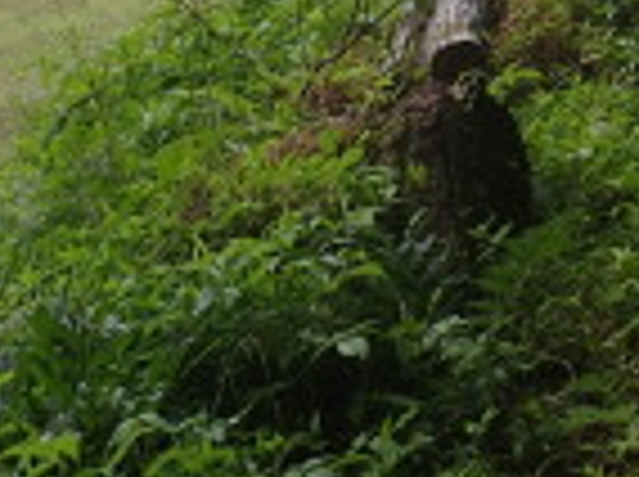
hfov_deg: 17.4
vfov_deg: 12.3
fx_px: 2082
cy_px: -304
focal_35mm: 113
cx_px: 340
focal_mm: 5.5
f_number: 3.2
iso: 100
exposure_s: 1/80
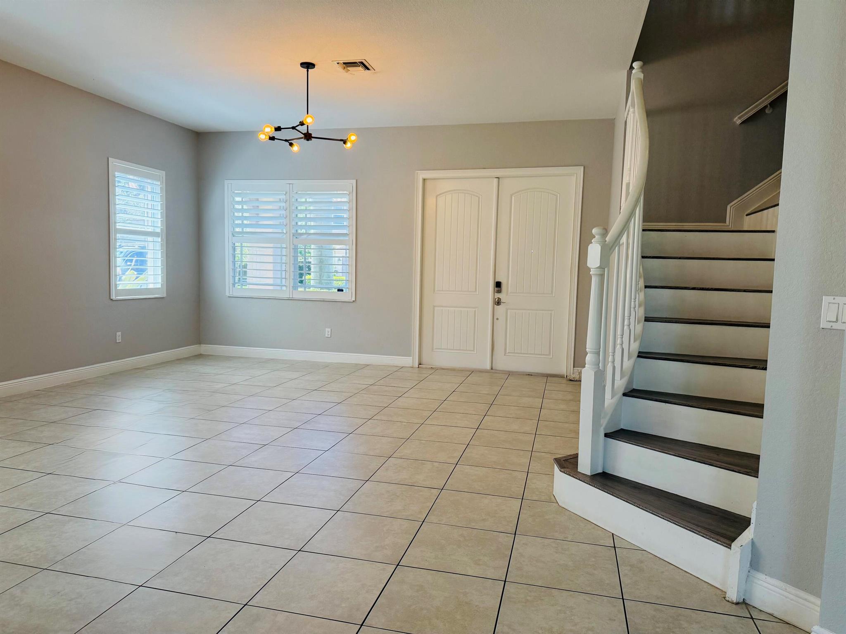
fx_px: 587
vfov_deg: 56.8
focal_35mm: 24
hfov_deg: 71.6
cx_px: 423
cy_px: 317
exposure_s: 1/225
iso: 200
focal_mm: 6.76
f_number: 1.78
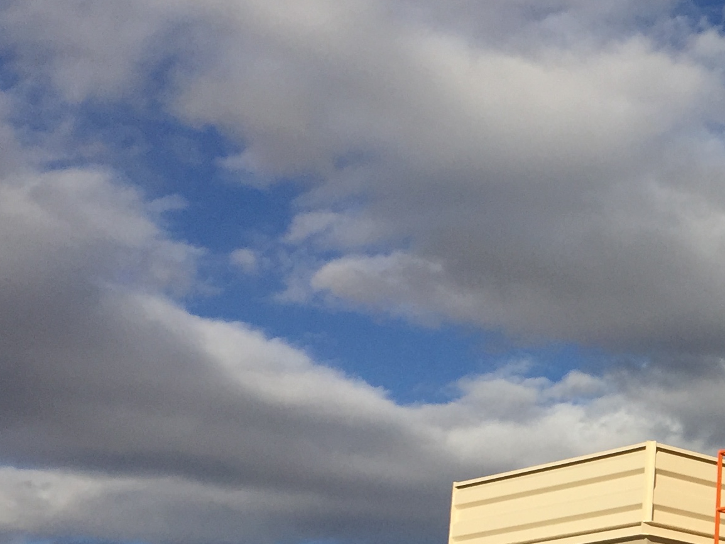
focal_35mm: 82
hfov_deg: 21.4
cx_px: 962
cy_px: 627
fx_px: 1718
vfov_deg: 17.3
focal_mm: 4.15
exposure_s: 1/3968
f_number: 2.2
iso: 32
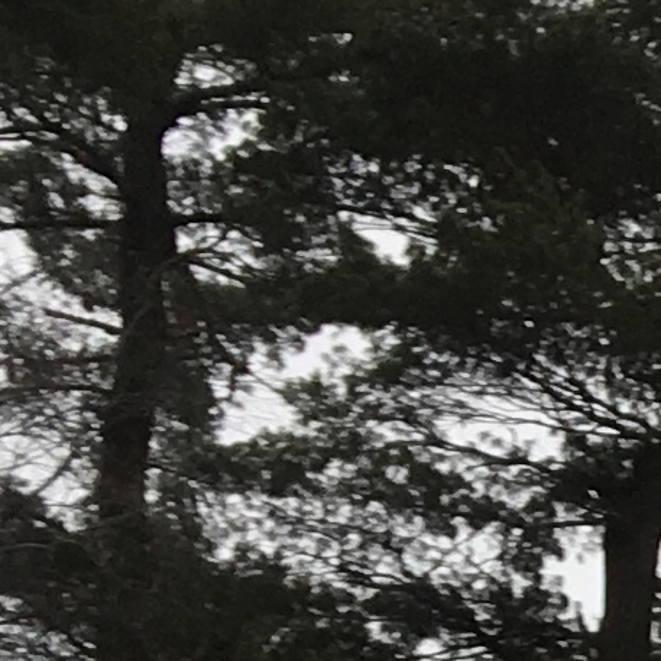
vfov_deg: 7.4
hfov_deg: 6.8
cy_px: 1438
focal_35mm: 226
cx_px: 2115
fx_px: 4882
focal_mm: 4.15
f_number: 2.2
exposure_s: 1/192
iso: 25
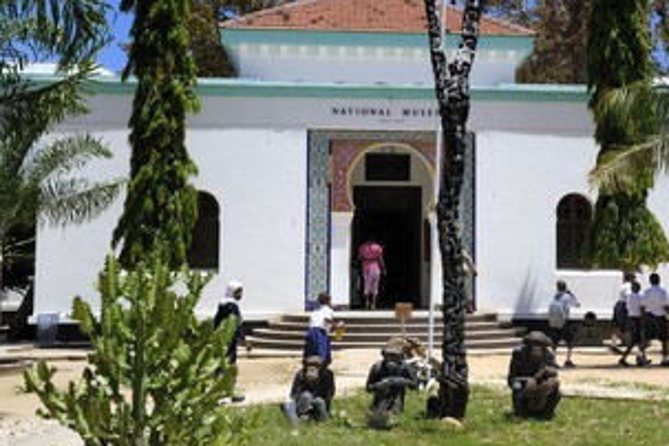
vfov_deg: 22.2
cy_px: 161
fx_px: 1133
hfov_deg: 32.5
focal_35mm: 61
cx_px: 461
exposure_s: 1/250
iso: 200
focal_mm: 44
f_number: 11
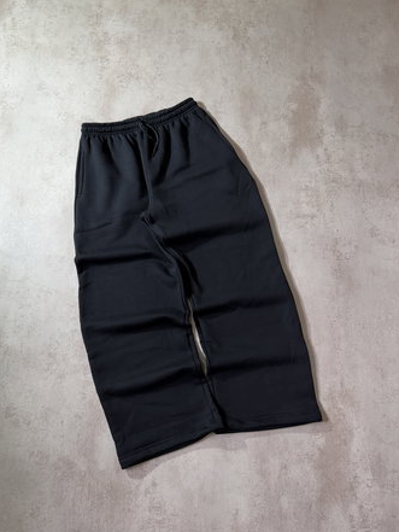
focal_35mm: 29
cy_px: 290
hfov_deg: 48.2
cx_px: 182
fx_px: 445
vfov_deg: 61.5
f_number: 1.78
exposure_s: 1/100
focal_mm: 6.76
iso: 64
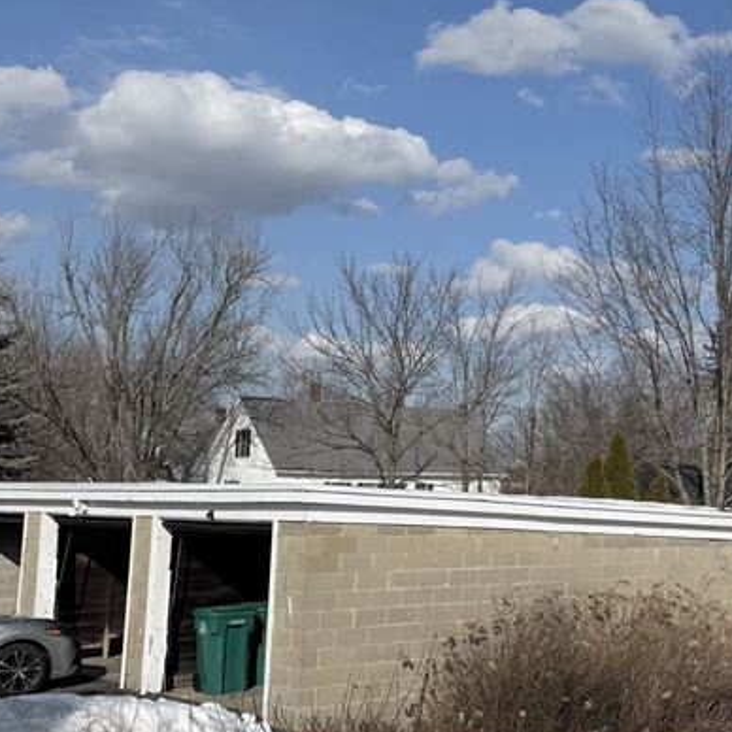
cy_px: 387
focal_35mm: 56
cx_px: 755
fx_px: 1340
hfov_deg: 28.4
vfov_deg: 30.6
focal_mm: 6.76
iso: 80
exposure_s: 1/12346
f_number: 1.78
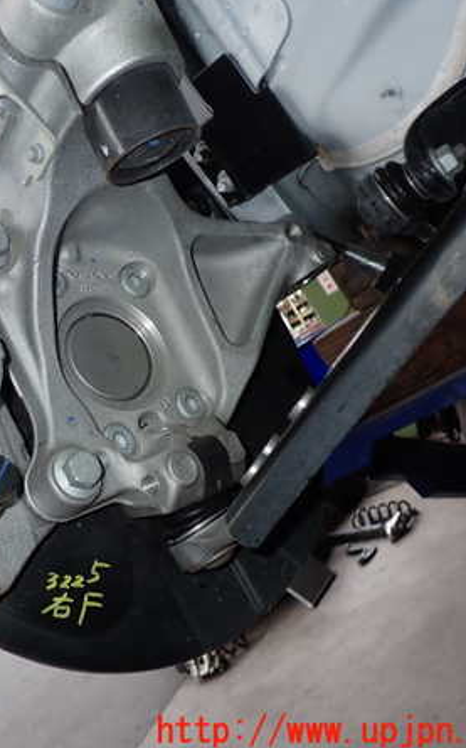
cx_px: 32
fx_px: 875
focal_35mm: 43
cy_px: 374
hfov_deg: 28.5
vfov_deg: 46.2
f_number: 6.3
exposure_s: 1/30
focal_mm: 5.4
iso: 200
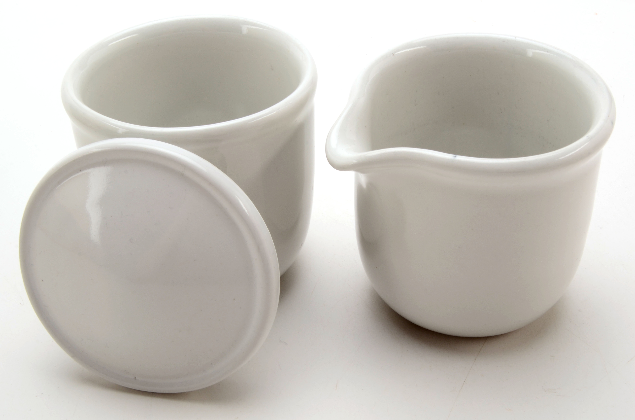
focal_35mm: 51
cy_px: 210
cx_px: 318
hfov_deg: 39.0
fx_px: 898
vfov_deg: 26.4
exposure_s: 1/200
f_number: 22
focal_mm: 34
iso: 100
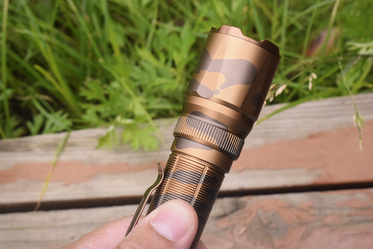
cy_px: 124
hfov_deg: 24.6
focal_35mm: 82
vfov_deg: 16.6
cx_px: 186
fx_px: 855
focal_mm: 55
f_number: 13
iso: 3200
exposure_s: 1/640
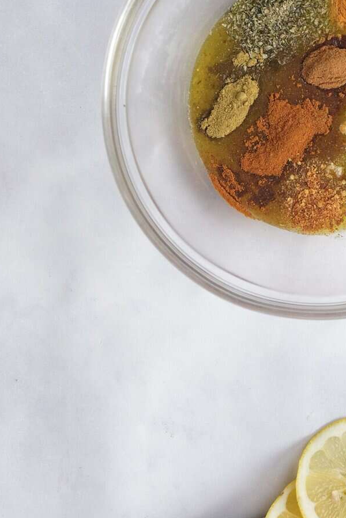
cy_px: 111
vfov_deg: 25.6
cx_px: 320
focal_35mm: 78
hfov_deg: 17.2
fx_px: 1124
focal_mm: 25.7
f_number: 4
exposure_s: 1/50
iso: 500
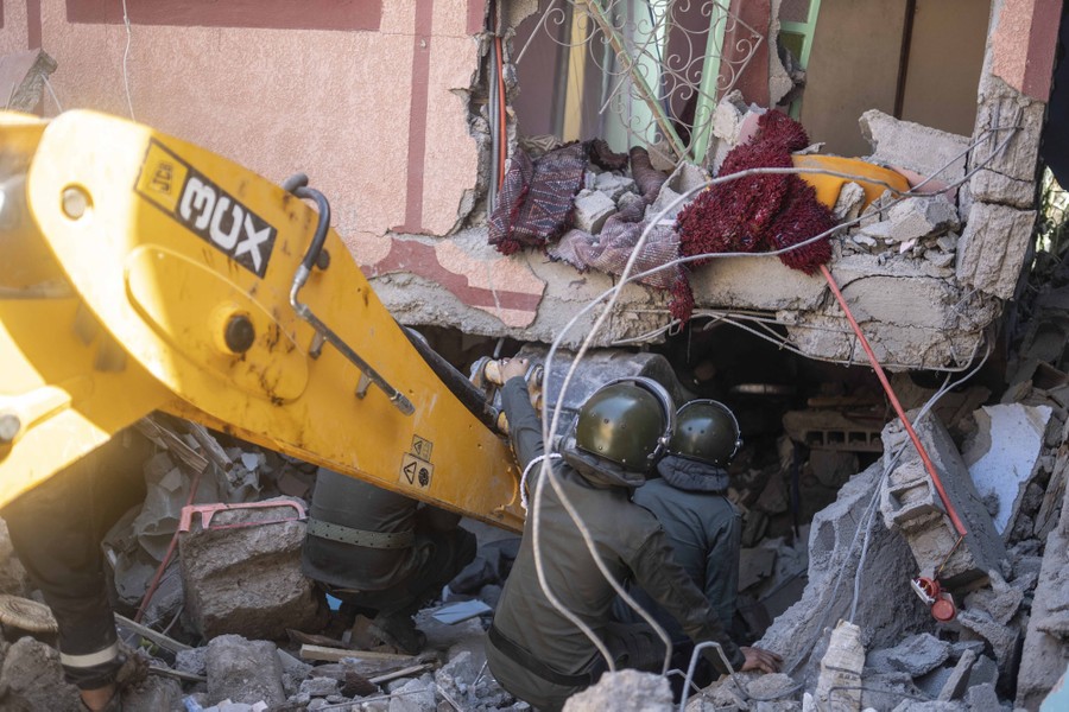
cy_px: 356
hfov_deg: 54.4
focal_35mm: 35
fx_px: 1039
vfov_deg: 37.9
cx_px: 534
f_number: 1.4
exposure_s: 1/800
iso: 200
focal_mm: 35
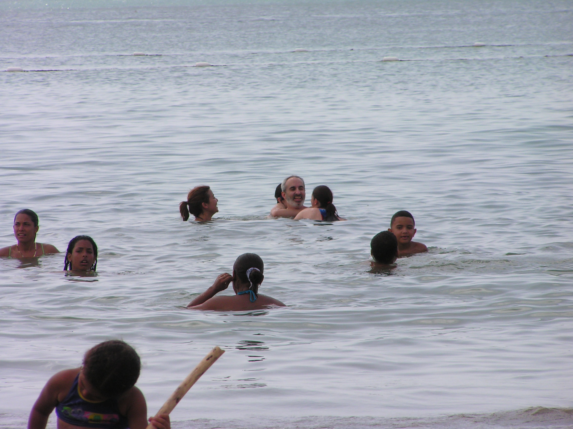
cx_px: 286
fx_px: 6290
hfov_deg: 5.2
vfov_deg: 3.9
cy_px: 214
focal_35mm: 380
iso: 50
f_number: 4.5
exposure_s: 1/800
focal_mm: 63
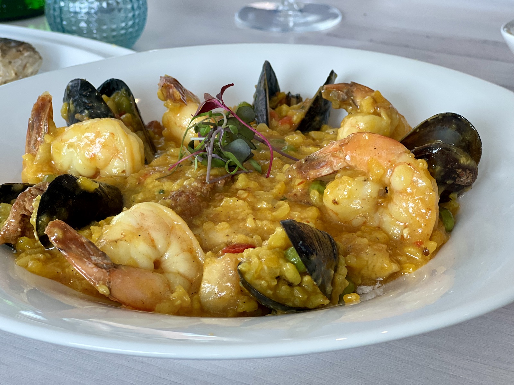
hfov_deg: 25.3
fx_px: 1143
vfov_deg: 19.1
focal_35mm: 77
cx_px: 257
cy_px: 192
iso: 200
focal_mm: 9
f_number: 2.8
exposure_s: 1/120
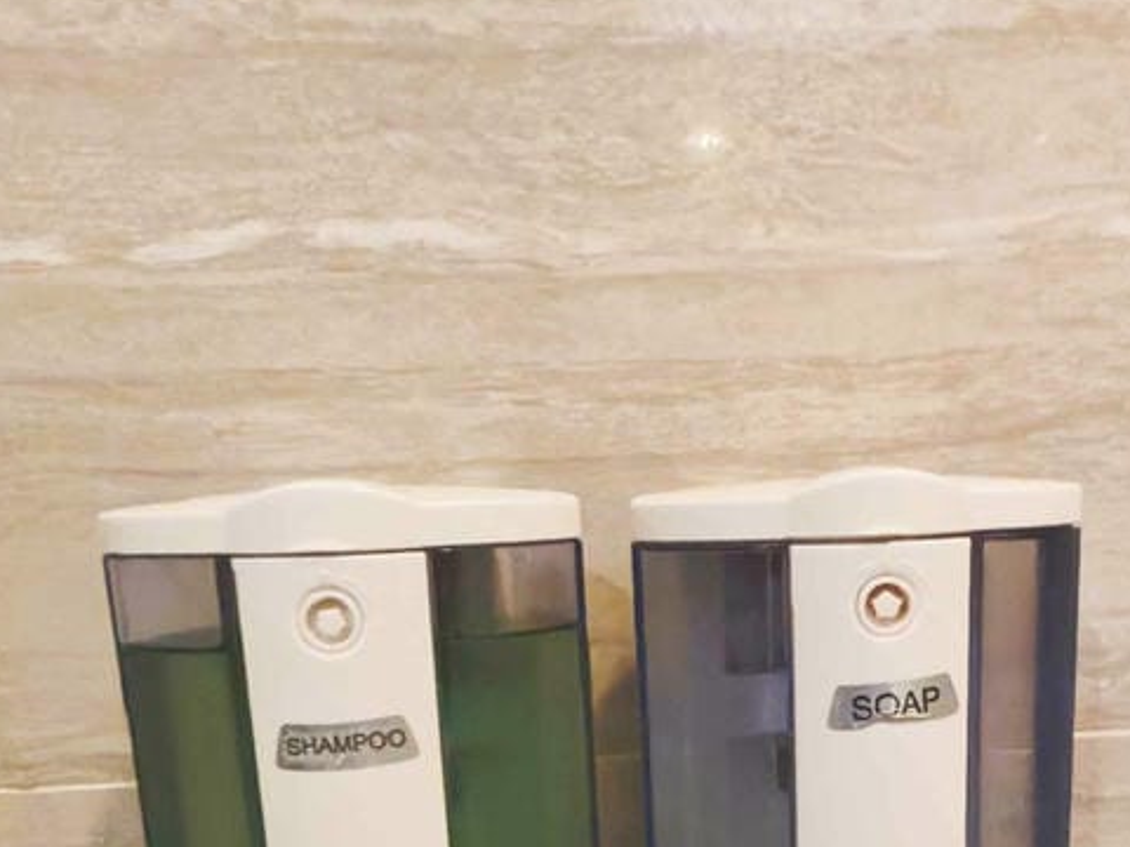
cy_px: 816
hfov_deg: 51.7
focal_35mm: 35
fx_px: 1143
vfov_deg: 37.1
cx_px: 744
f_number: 1.8
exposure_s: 1/180
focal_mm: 2.03
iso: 2000
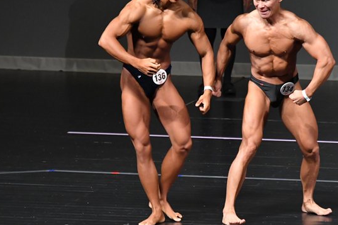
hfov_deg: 4.5
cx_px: 238
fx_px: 4268
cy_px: 124
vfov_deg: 3.0
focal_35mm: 455
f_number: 5.6
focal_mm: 210
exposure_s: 1/400
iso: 5000
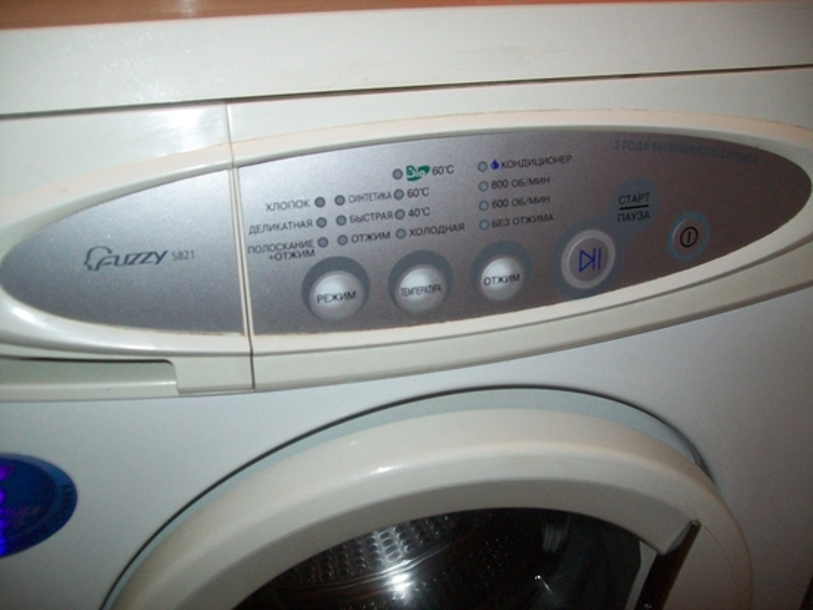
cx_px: 406
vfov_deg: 39.7
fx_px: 846
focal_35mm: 36
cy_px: 305
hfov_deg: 51.3
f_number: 2.7
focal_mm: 6
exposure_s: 1/60
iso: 160
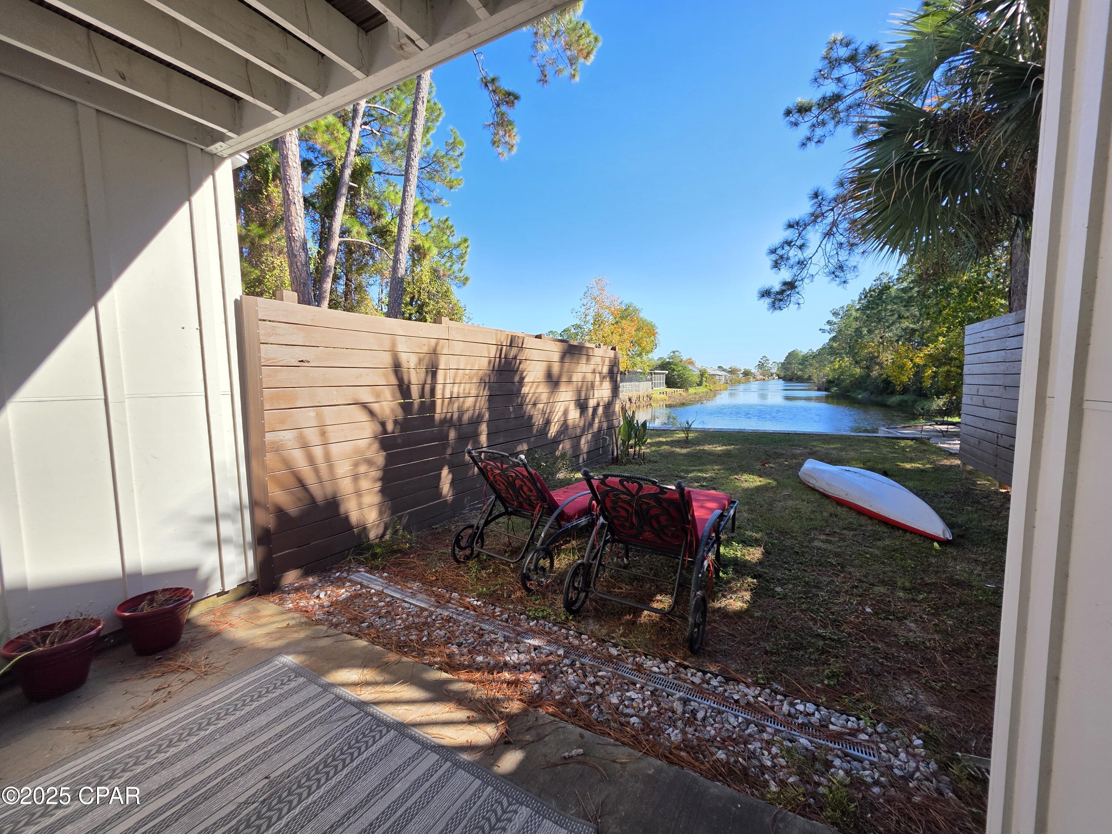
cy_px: 417
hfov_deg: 106.2
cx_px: 556
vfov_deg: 89.9
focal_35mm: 13
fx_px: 418
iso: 125
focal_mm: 2.2
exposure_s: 1/2000
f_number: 1.9
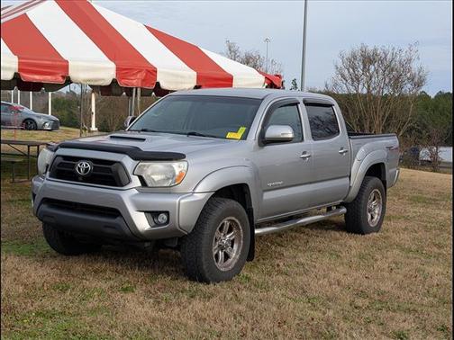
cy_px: 170
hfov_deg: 38.9
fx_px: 643
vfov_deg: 29.7
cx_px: 227
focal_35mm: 49
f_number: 1.68
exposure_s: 1/526
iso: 22
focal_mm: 6.9
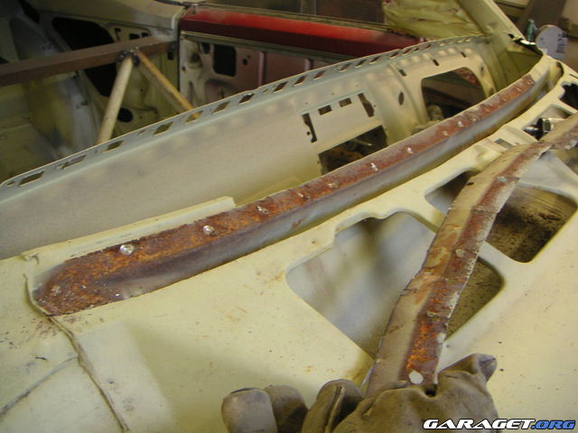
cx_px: 289
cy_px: 216
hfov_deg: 46.8
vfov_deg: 36.0
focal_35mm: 40
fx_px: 668
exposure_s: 1/20
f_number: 2.9
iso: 100
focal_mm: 5.3
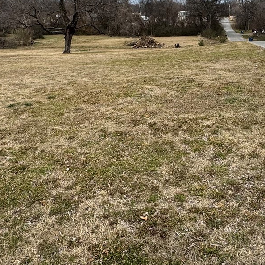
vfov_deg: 40.1
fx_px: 346
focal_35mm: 40
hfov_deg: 41.5
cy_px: 53
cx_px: 166
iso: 40
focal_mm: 2.22
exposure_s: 1/1506
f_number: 2.2
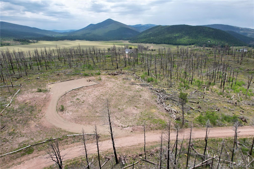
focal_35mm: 22
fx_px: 155
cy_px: 84
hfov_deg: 78.6
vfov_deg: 57.2
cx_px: 127
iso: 160
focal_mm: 8.38
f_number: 2.8
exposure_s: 1/640
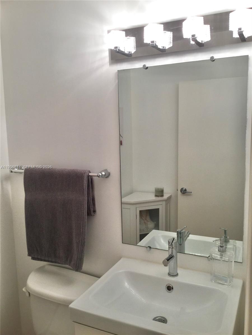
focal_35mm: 31
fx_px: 301
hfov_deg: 45.4
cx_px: 126
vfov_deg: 58.4
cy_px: 168
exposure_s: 1/60
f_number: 2.4
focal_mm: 3.3
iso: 32
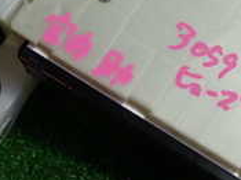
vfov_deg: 14.1
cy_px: -8
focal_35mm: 103
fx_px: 717
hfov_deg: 18.6
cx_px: 237
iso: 125
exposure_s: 1/60
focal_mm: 5.4
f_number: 2.3
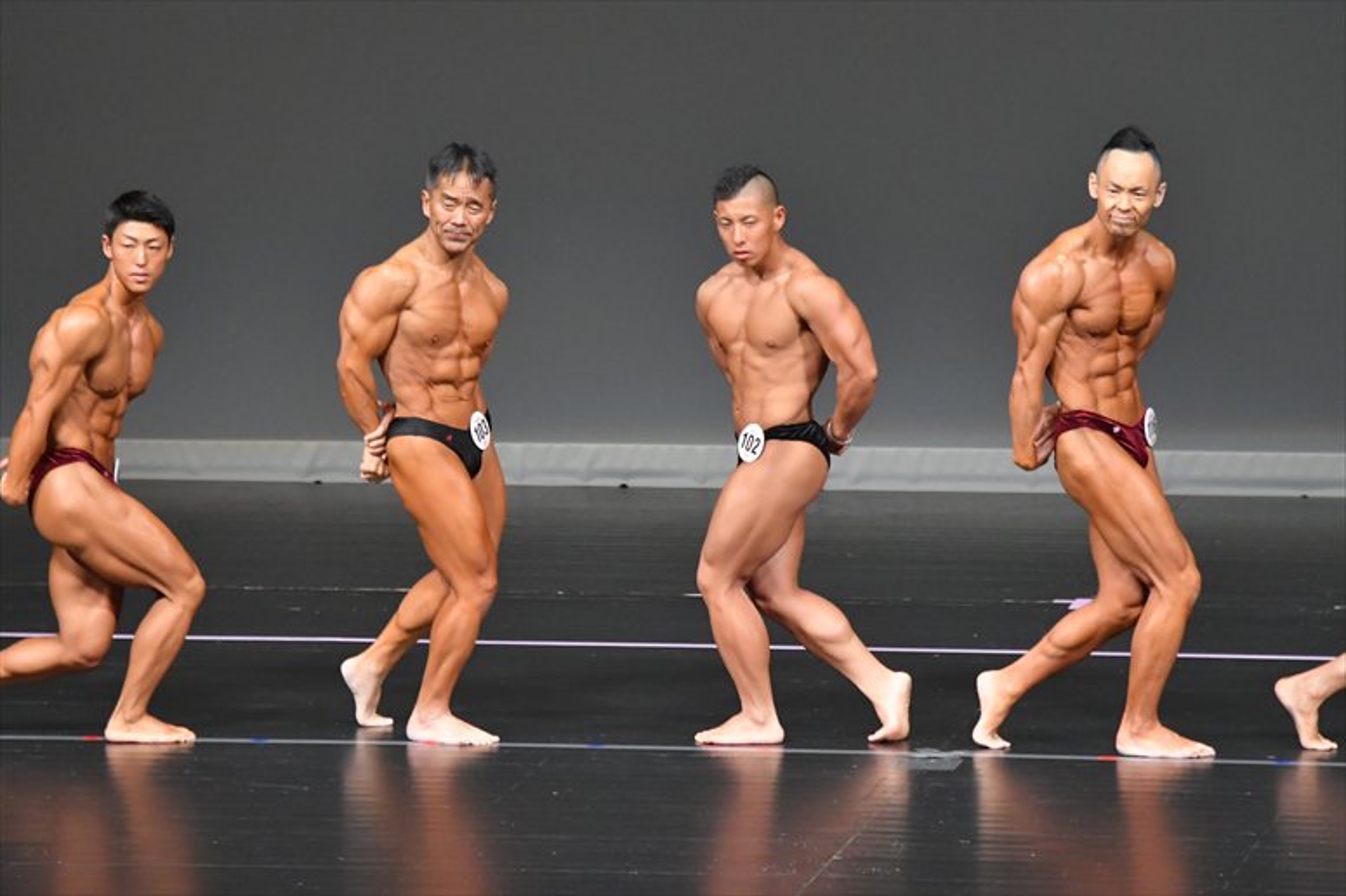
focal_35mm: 300
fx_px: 11211
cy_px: 448
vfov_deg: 4.6
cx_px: 673
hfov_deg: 6.9
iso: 5000
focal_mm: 200
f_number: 5.6
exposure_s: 1/400
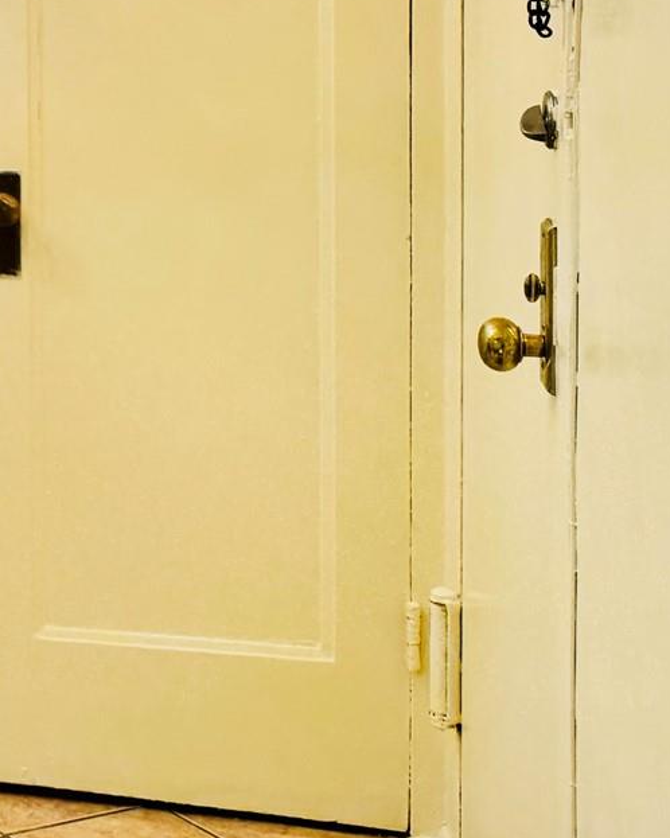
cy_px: 1
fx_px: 1910
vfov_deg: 23.7
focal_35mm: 77
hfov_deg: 15.8
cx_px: -657
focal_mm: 6.76
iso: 64
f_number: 1.78
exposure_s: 1/120
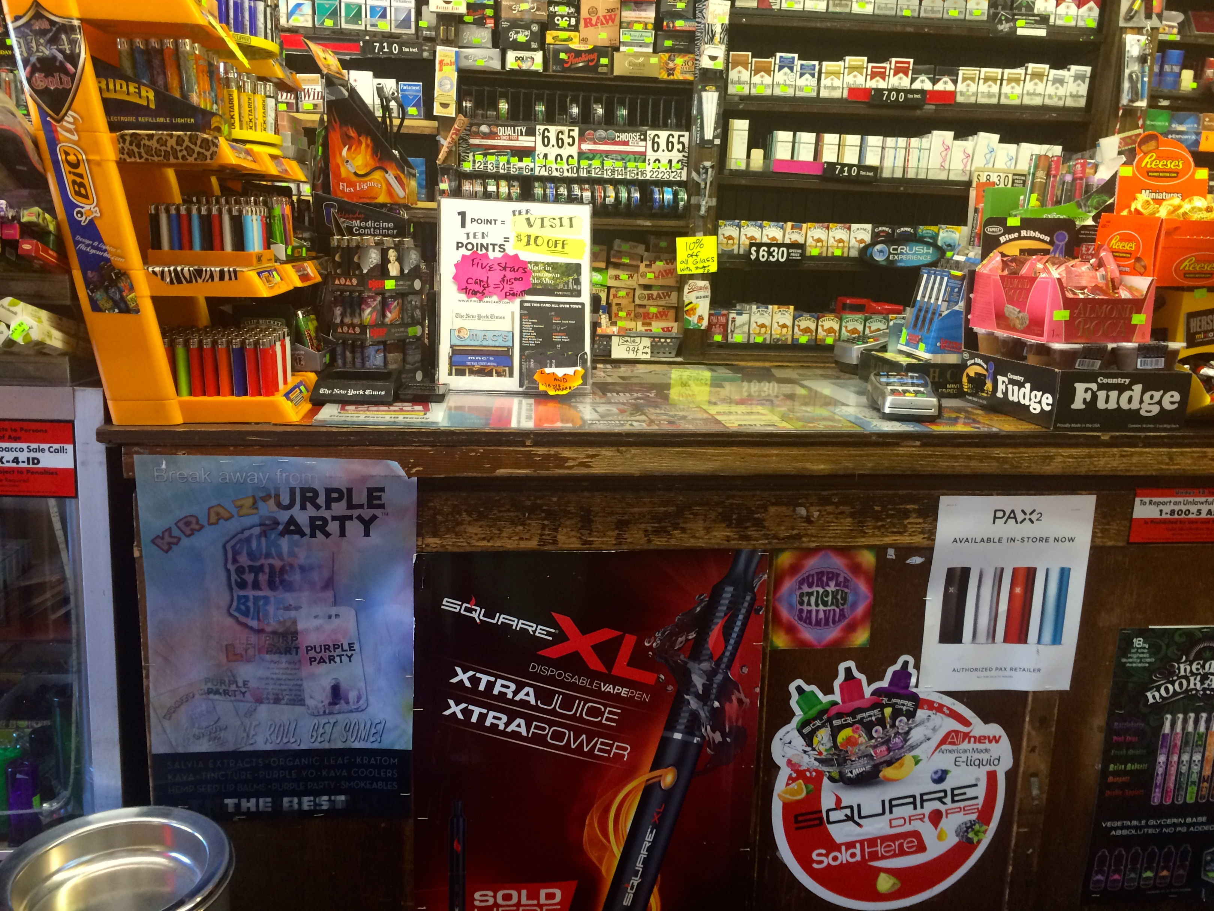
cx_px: 607
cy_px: 456
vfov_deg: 48.2
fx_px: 1017
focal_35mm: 29
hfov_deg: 61.7
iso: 125
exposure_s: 1/30
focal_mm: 4.15
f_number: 2.2
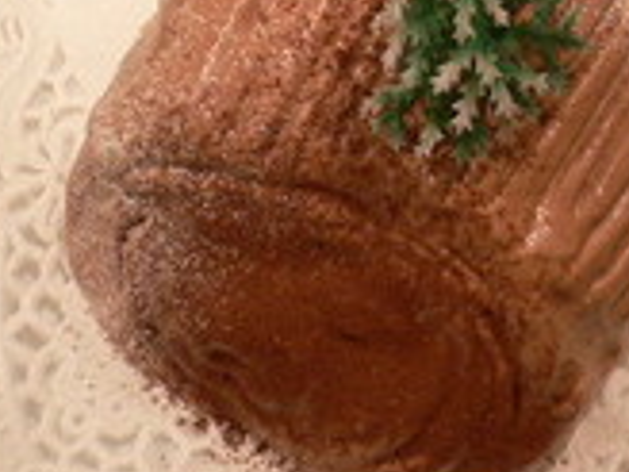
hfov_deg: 18.2
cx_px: 533
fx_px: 1944
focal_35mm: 107
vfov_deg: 13.4
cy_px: -136
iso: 100
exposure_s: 1/40
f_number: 2.8
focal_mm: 5.8
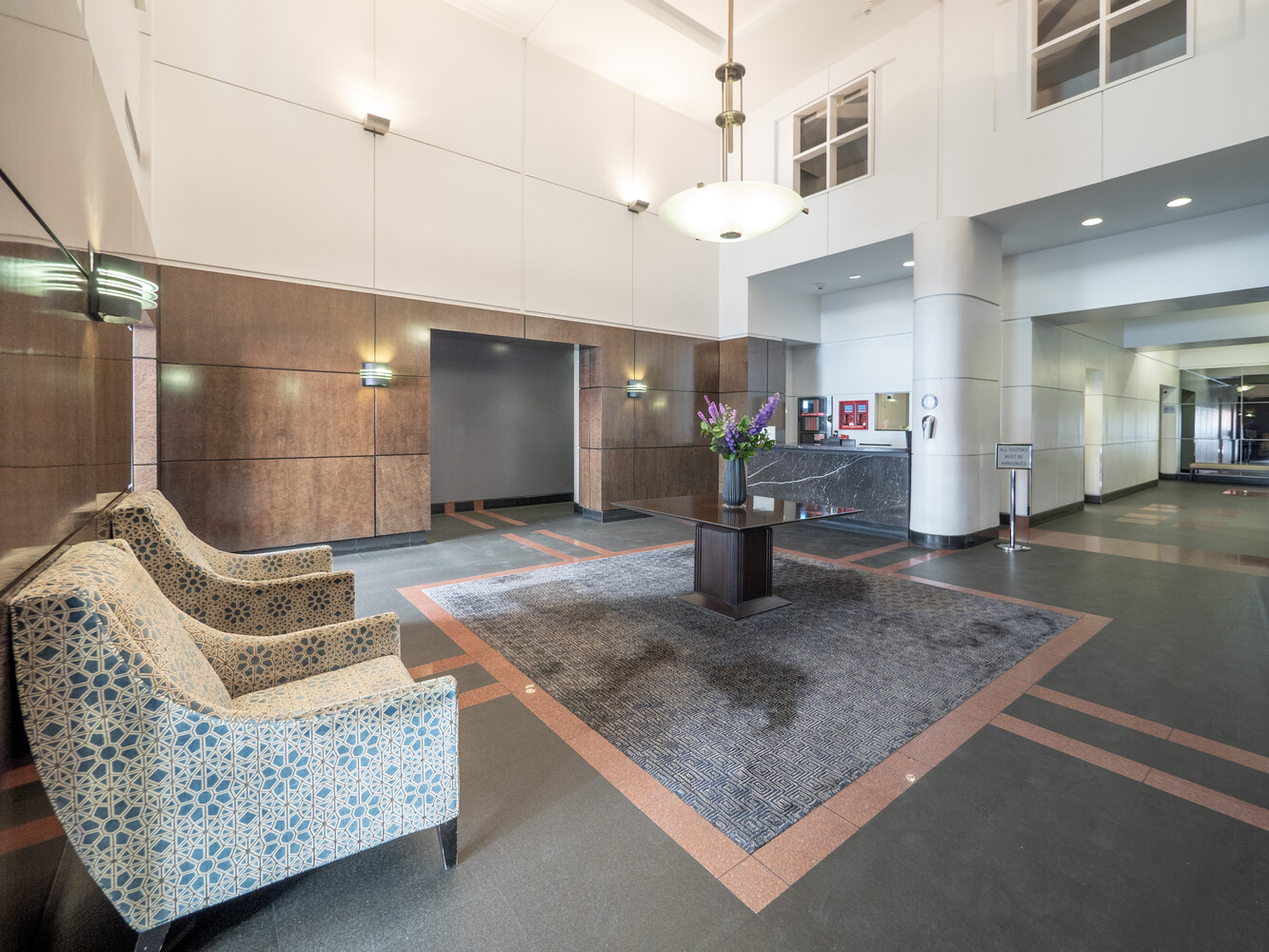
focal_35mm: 14
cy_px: 476
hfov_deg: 102.1
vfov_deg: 85.7
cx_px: 634
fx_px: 513
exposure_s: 1/3
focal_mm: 7
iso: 250
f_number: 4
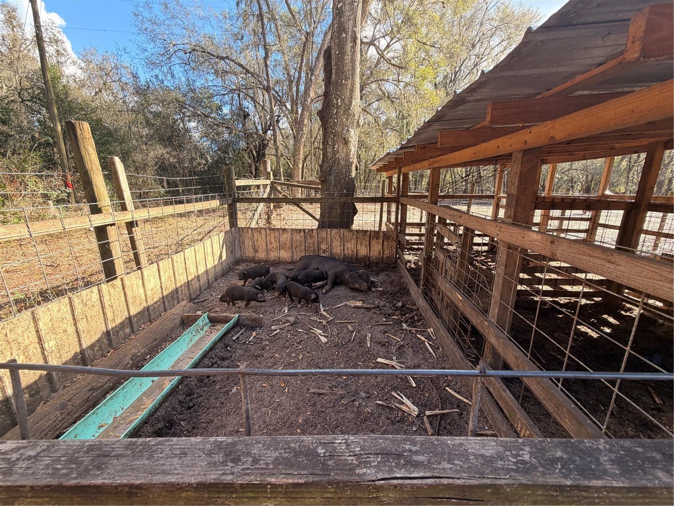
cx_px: 337
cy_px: 253
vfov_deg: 85.7
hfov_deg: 102.1
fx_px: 273
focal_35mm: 14
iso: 40
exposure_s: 1/157
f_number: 2.2
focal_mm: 2.22
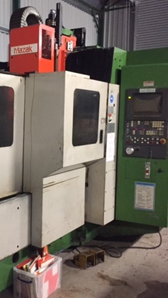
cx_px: 11
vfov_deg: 47.3
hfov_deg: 26.7
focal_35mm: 43
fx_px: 340
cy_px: 146
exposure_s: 1/17
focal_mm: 4.15
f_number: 2.2
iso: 320
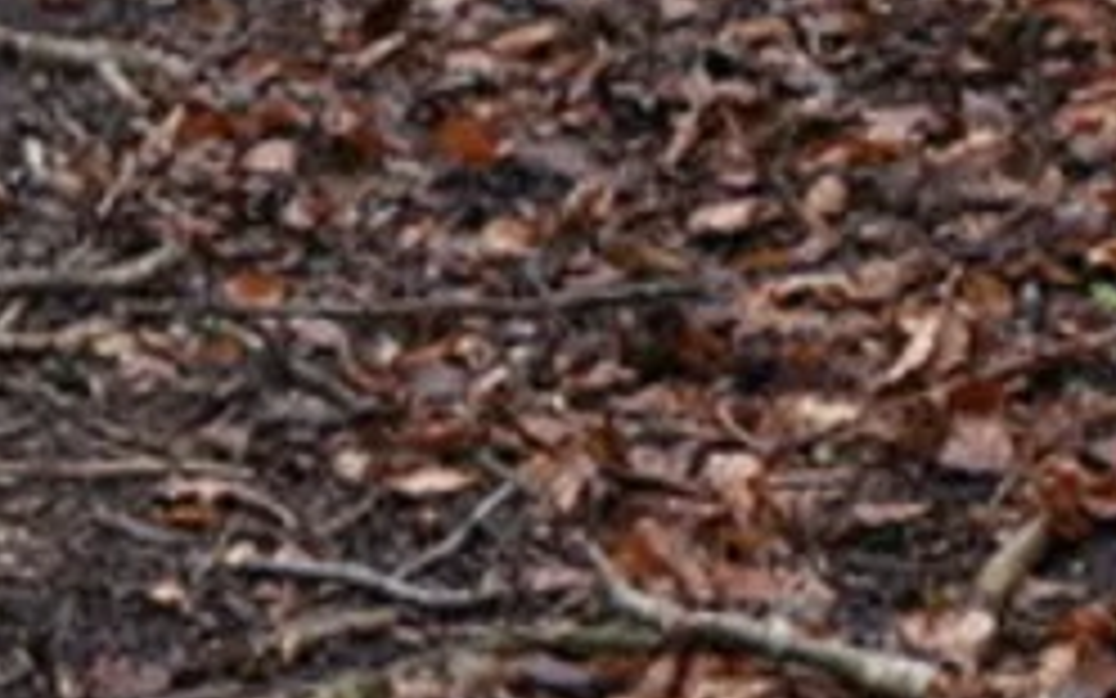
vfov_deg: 5.9
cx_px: 698
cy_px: -563
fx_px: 6691
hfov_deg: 9.5
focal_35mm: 220
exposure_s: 1/160
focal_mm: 22
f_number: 4
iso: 320
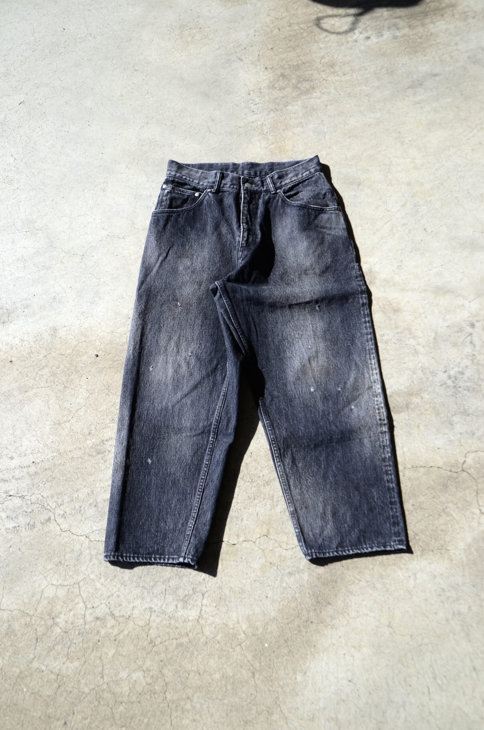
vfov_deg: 67.5
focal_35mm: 27
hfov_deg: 47.8
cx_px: 242
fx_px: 547
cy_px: 365
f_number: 5
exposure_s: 1/500
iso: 125
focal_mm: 18
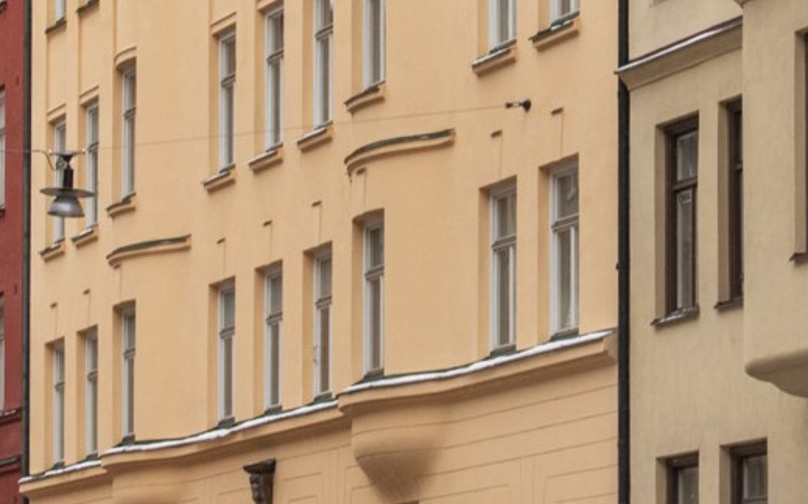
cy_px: -397
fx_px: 3896
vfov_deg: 7.2
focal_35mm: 177
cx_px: 540
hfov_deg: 11.8
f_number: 8
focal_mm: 44
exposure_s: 1/80
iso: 500
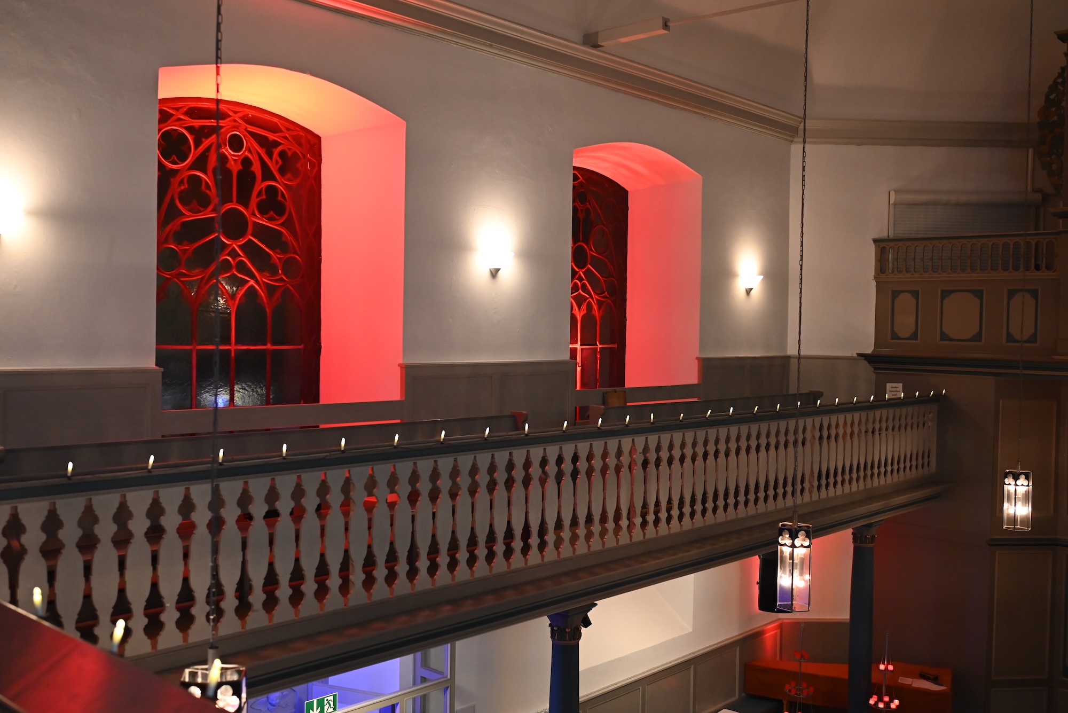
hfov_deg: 54.4
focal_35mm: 35
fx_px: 1039
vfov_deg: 37.9
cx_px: 534
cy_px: 356
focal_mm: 35
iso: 2500
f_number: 2.8
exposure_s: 1/125
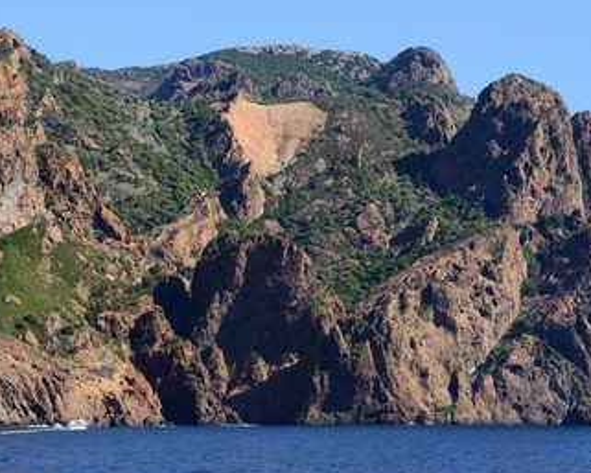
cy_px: 221
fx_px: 2257
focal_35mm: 129
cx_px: 254
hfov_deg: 14.9
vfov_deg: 12.0
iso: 400
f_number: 10
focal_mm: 105
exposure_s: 1/640
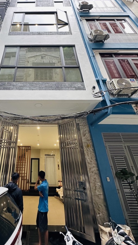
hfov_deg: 58.4
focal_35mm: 18
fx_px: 117
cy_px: 104
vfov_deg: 92.0
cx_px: 38
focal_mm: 2.22
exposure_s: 1/99
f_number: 2.2
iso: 125
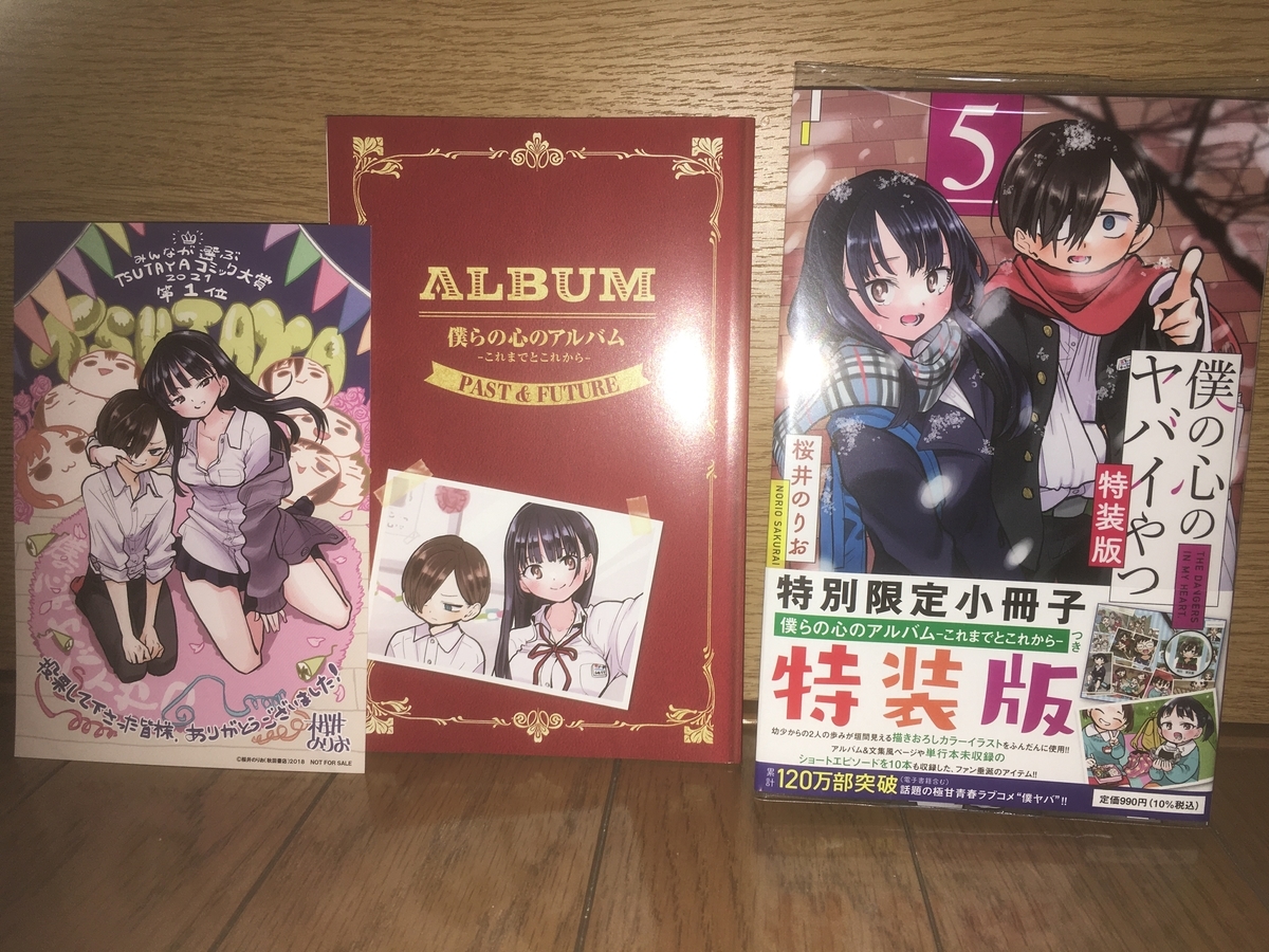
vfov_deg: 48.2
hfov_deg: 61.7
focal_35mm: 29
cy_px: 476
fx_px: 1063
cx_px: 634
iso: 25
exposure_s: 1/49
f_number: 2.2
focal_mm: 4.15
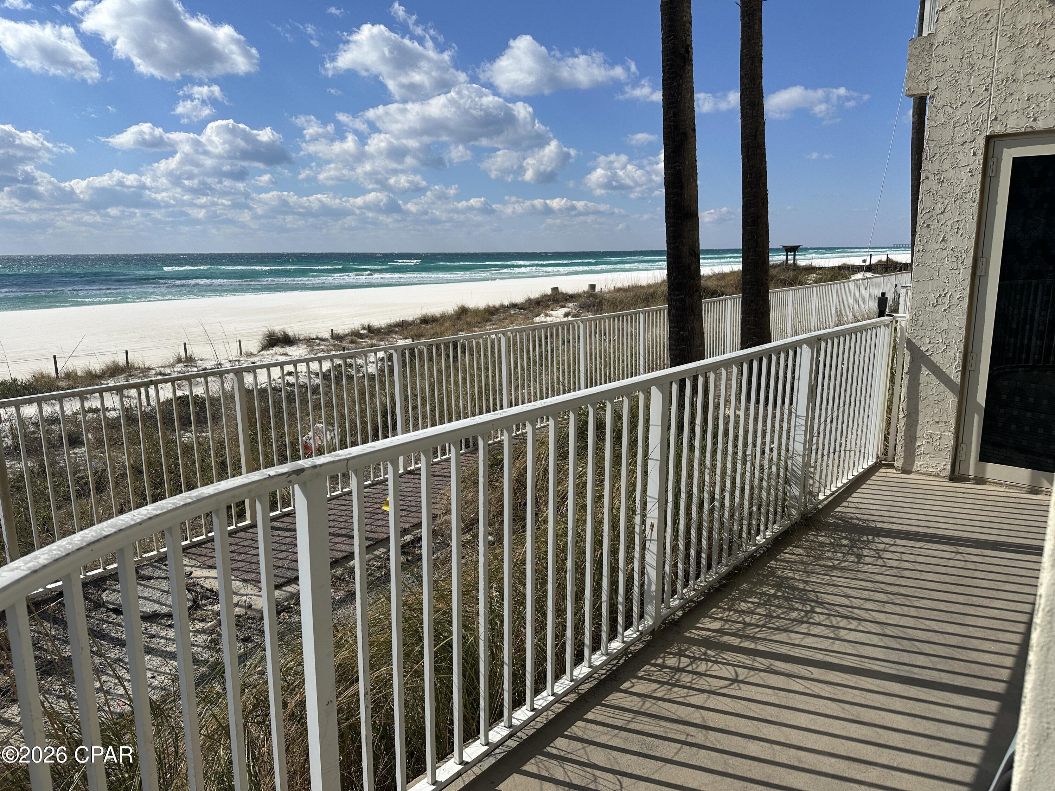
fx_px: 731
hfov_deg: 71.6
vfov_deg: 56.8
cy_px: 396
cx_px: 528
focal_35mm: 24
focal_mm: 6.86
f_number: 1.78
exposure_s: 1/8929
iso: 80
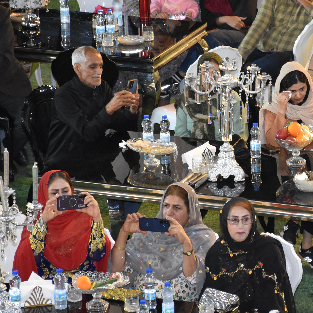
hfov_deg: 5.4
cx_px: 271
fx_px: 3304
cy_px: 149
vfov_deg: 5.4
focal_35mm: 323
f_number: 5.6
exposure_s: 1/60
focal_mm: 116
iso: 2200
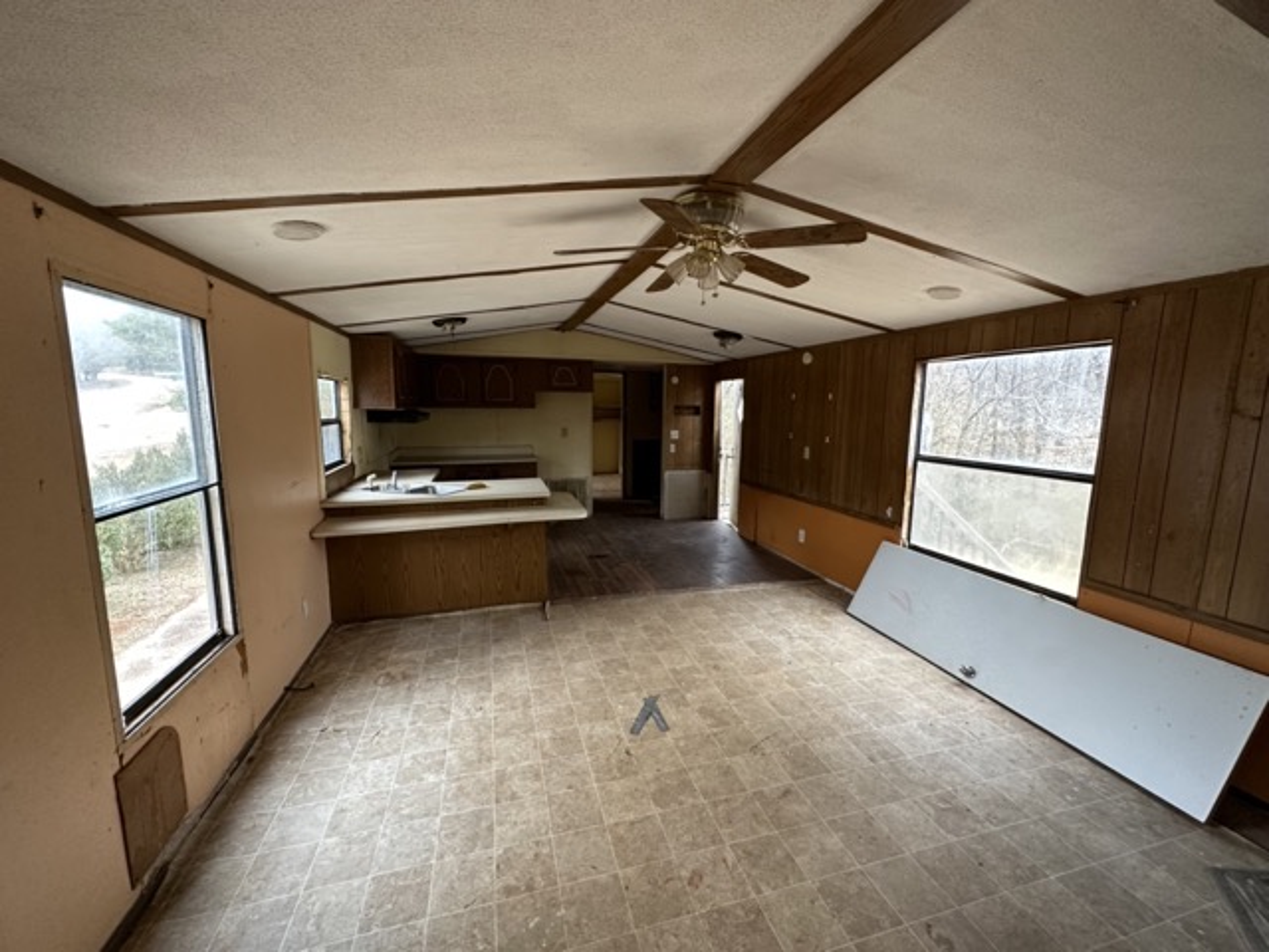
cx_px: 634
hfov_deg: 102.1
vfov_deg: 85.7
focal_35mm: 14
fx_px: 513
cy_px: 476
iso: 250
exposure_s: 1/99
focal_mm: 2.22
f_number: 2.2
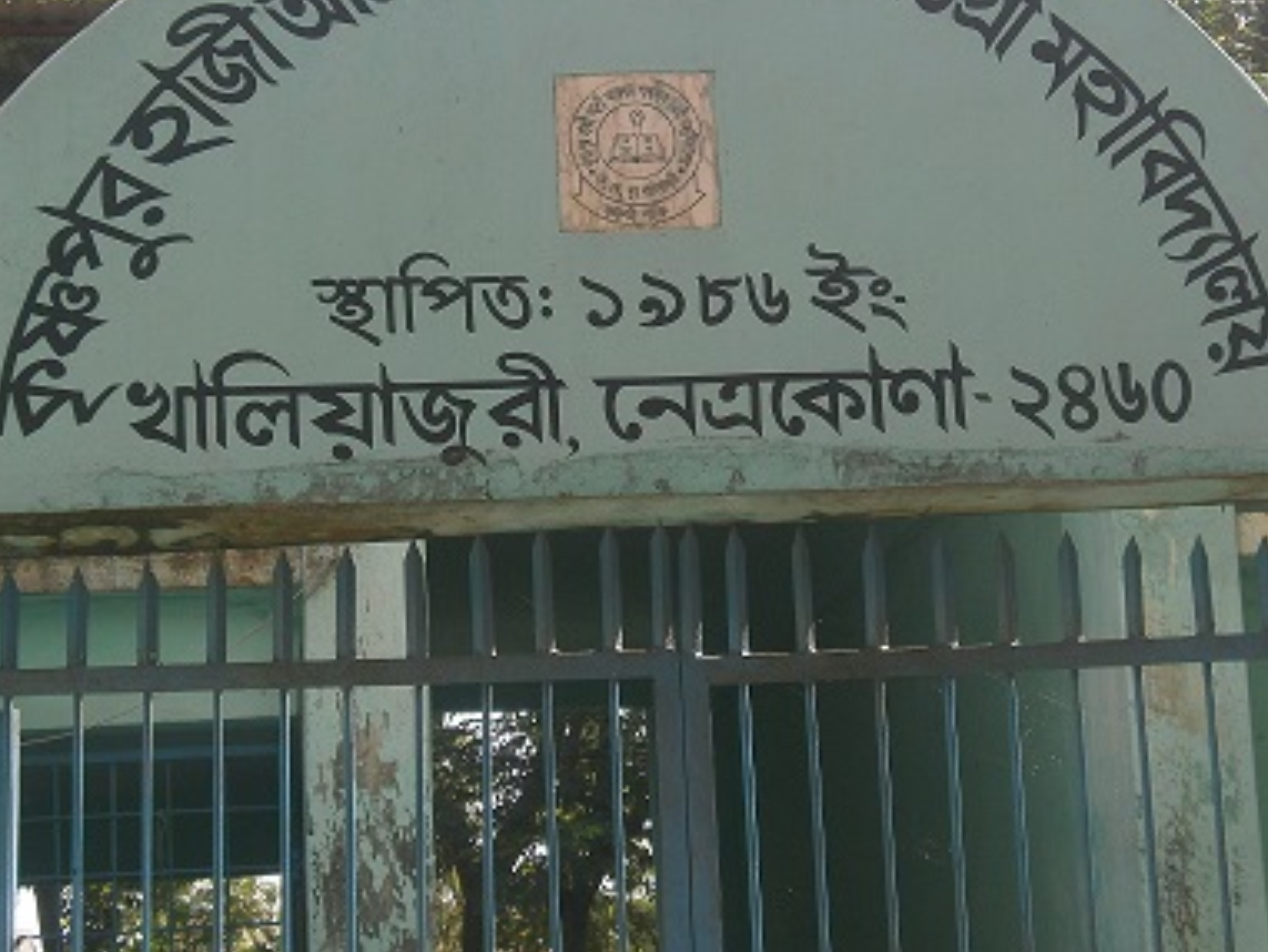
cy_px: 359
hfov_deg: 23.8
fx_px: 3005
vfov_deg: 18.0
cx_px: 689
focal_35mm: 82
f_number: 4.6
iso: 100
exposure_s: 1/200
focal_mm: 11.1
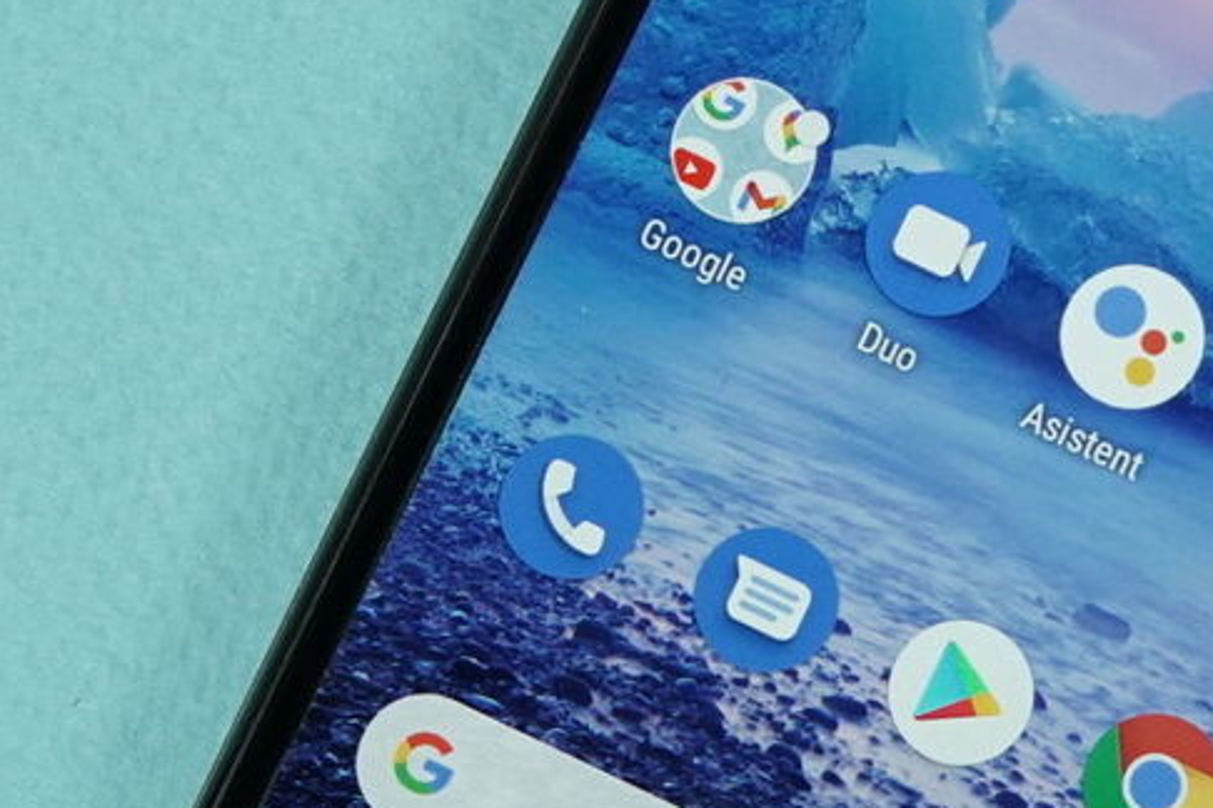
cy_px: 25
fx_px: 5189
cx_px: 1295
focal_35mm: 154
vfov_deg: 8.9
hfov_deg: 13.1
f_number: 7.1
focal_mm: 39
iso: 2500
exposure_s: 1/160
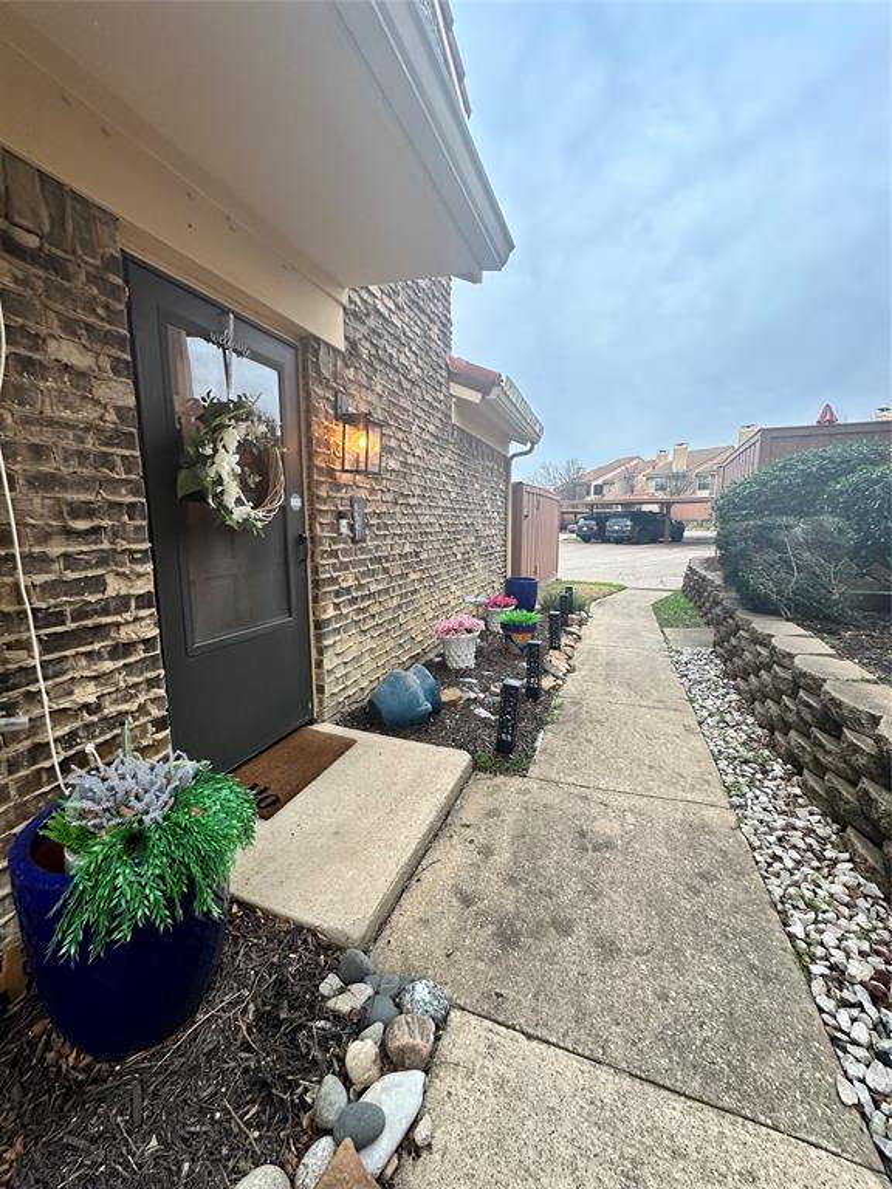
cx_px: 446
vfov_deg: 102.1
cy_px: 594
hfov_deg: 85.7
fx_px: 481
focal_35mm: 14
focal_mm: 2.22
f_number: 2.2
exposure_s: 1/120
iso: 64
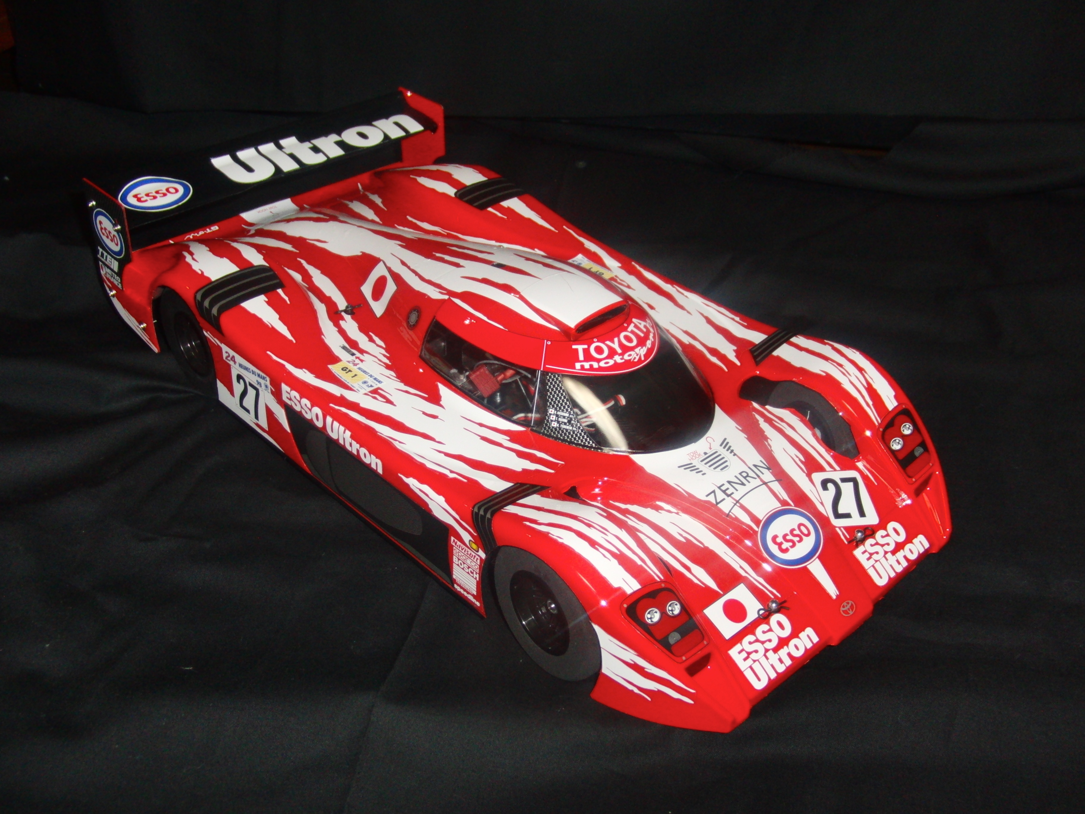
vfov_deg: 38.7
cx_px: 542
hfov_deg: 50.1
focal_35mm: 37
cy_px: 407
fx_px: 1160
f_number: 3.6
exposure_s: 1/40
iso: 320
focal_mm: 6.42
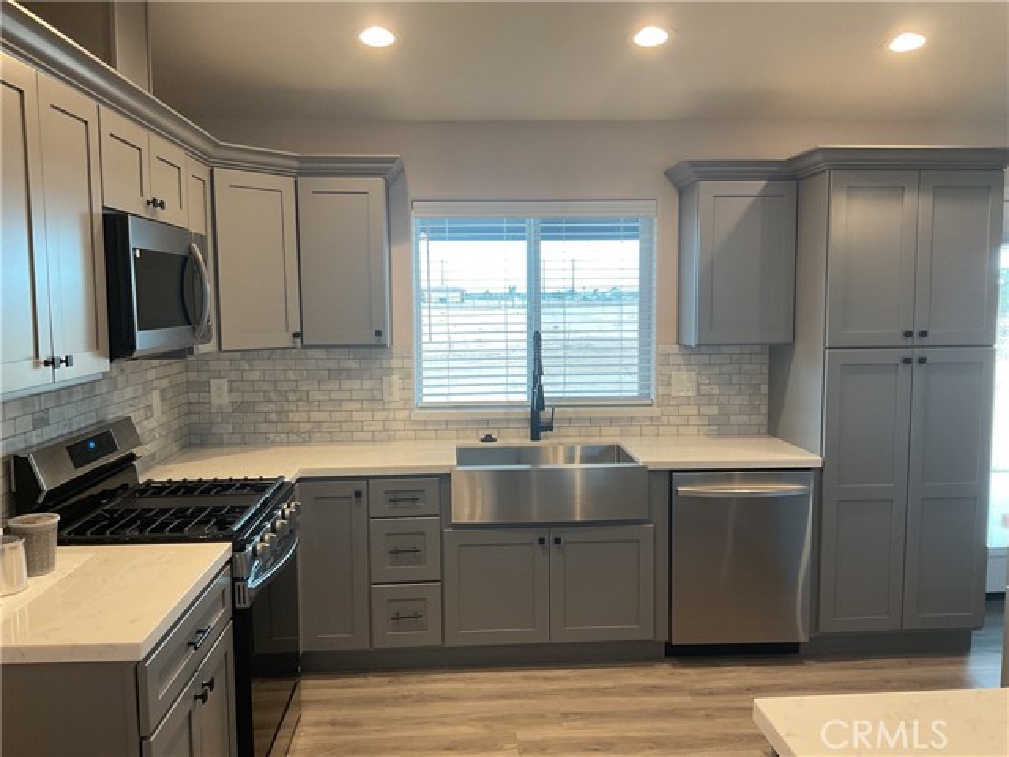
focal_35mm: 29
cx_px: 504
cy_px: 378
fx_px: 845
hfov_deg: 61.7
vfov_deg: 48.2
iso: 64
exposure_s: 1/60
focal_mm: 3
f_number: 1.8
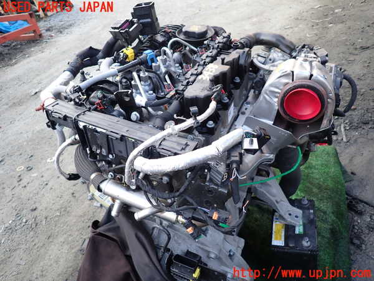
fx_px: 270
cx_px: 187
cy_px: 140
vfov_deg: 54.9
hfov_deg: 69.4
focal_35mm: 25
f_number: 2
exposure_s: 1/60
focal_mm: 4.5
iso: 100
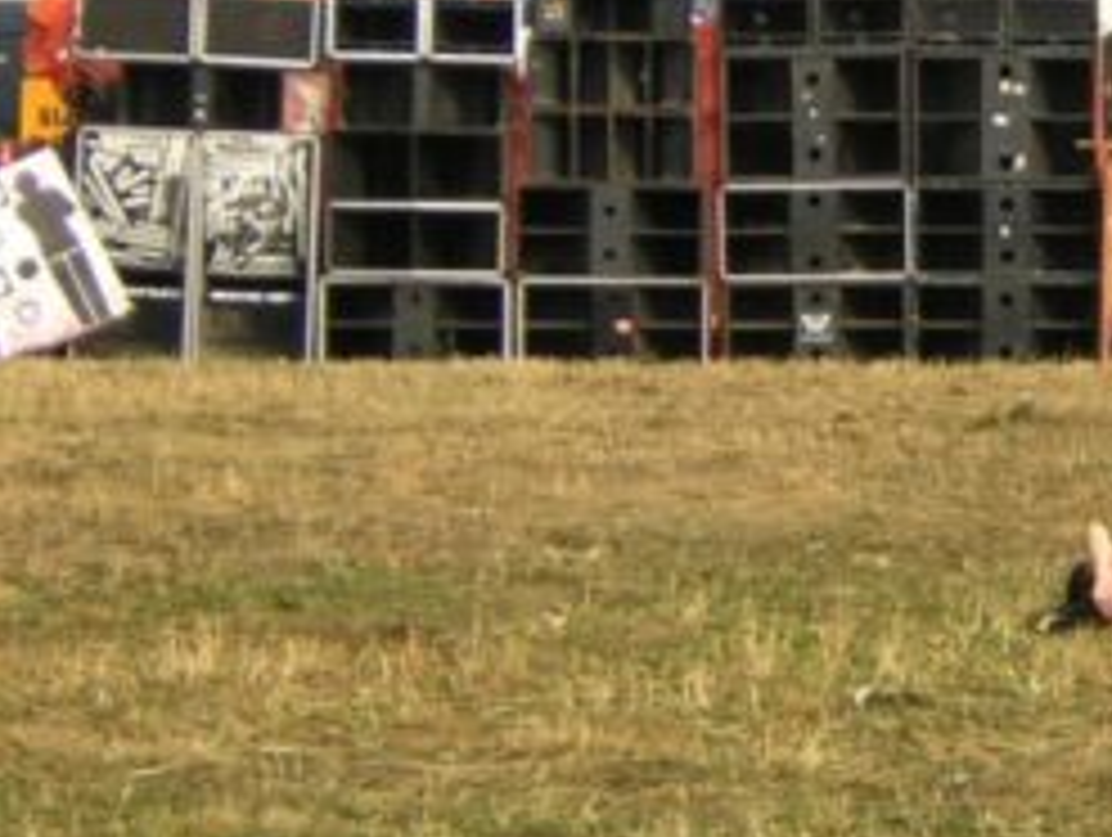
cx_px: 1229
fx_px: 4440
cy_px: 164
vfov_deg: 10.7
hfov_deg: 14.0
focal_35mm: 138
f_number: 3.4
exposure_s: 1/409
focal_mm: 8.1
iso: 100
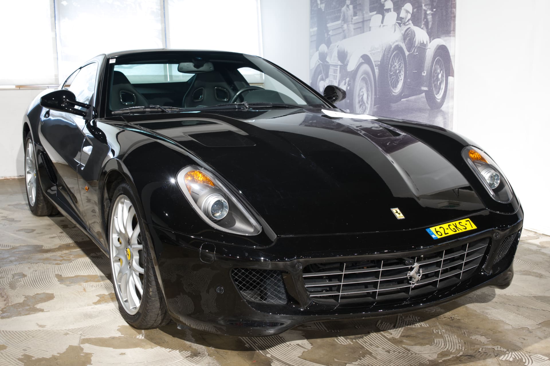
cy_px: 183
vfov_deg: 34.2
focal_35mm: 39
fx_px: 596
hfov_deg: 49.6
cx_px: 275
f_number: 8
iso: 125
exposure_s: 2
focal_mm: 39
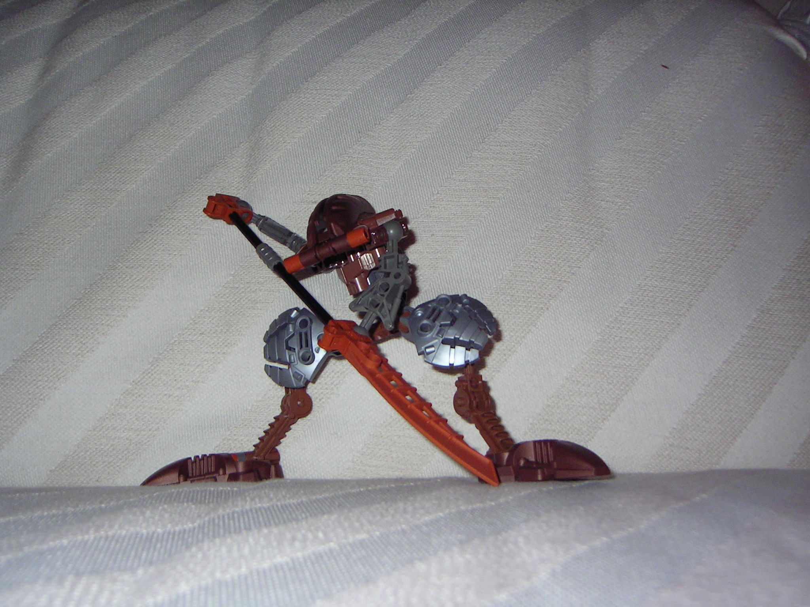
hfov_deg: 51.4
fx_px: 842
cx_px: 405
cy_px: 304
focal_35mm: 36
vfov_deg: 39.7
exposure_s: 1/30
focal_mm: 5.6
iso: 100
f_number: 2.8
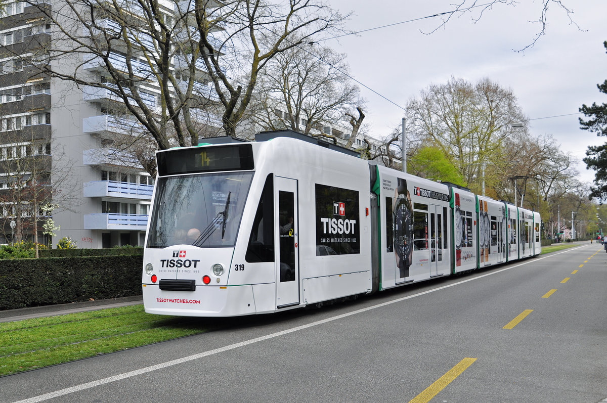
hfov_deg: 53.2
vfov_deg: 36.8
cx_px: 304
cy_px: 202
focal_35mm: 36
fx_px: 606
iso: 200
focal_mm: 24
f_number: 5.6
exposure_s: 1/1000
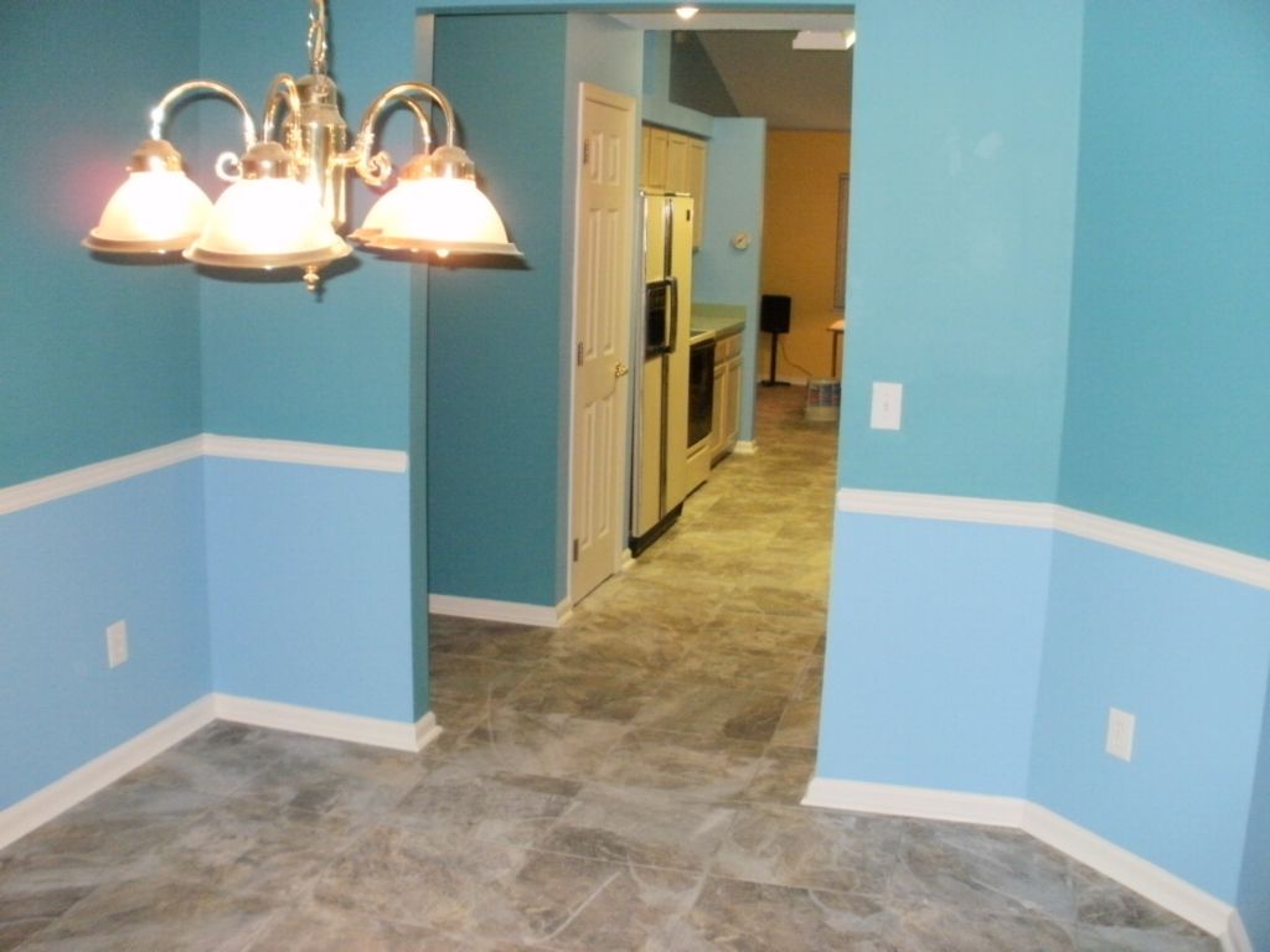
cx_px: 635
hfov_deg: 51.4
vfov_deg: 39.7
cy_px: 476
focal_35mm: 36
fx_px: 1321
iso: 320
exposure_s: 1/30
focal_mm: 6.3
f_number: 3.5
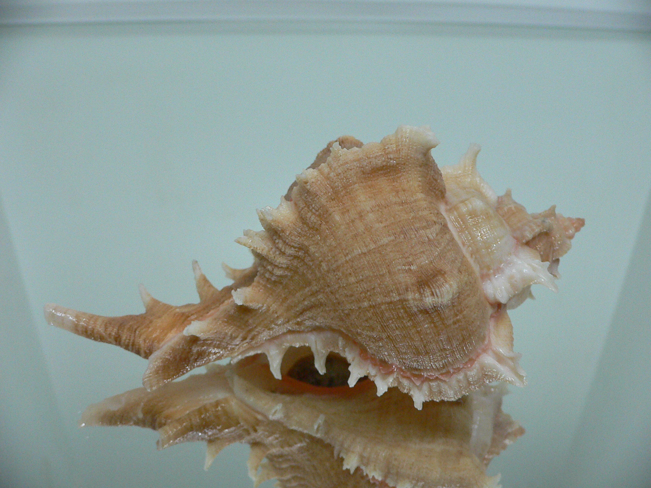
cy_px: 244
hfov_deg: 52.6
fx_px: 658
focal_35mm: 35
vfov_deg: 40.7
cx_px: 326
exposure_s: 1/60
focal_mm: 4.6
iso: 200
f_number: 2.8
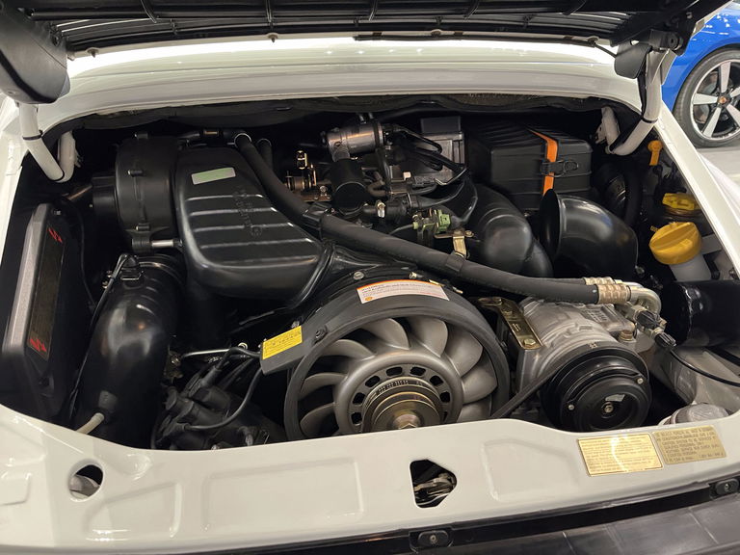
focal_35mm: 26
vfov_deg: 53.1
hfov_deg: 67.3
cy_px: 278
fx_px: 556
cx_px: 370
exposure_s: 1/57
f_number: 1.6
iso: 400
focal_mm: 5.1
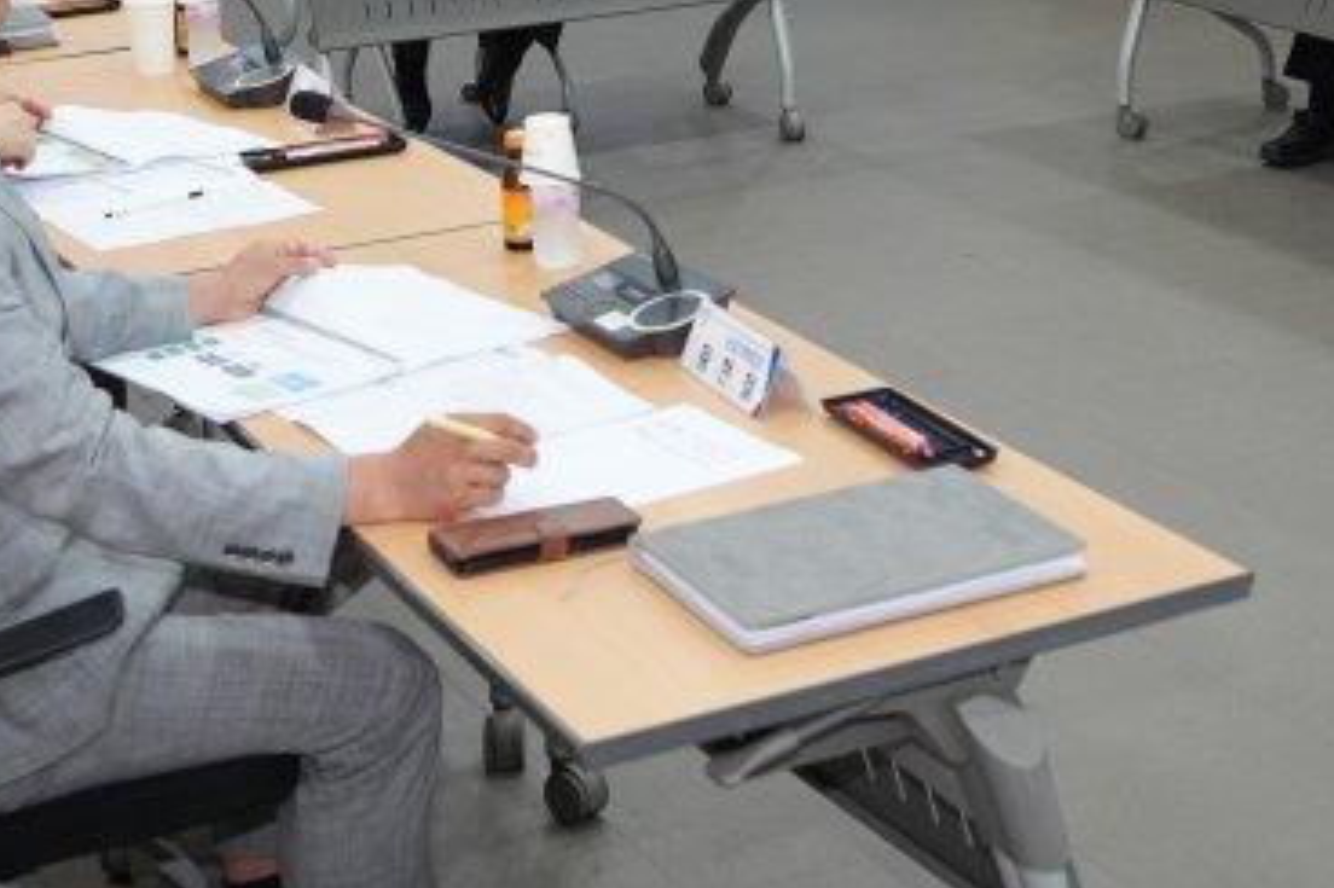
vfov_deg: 17.8
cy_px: -54
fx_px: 2741
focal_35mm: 74
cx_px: 768
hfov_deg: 27.3
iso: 3200
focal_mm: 34
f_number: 5
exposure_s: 1/250
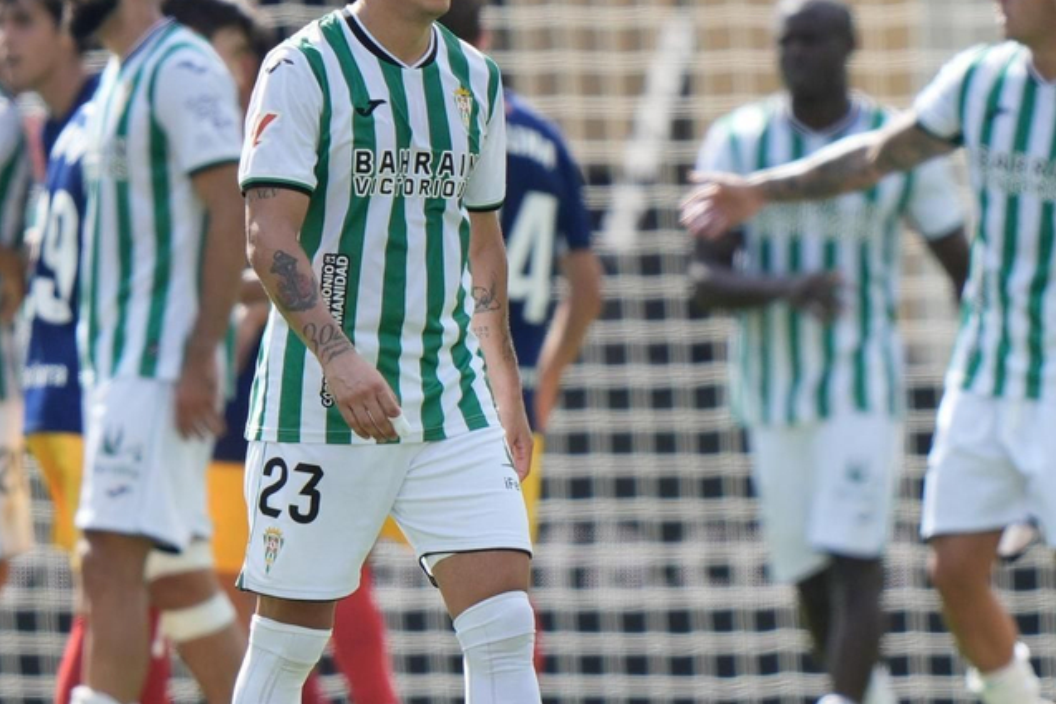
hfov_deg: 2.1
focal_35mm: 1004
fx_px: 29455
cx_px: 327
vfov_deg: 1.4
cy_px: 283
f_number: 2.8
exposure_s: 1/1000
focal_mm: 400
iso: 125
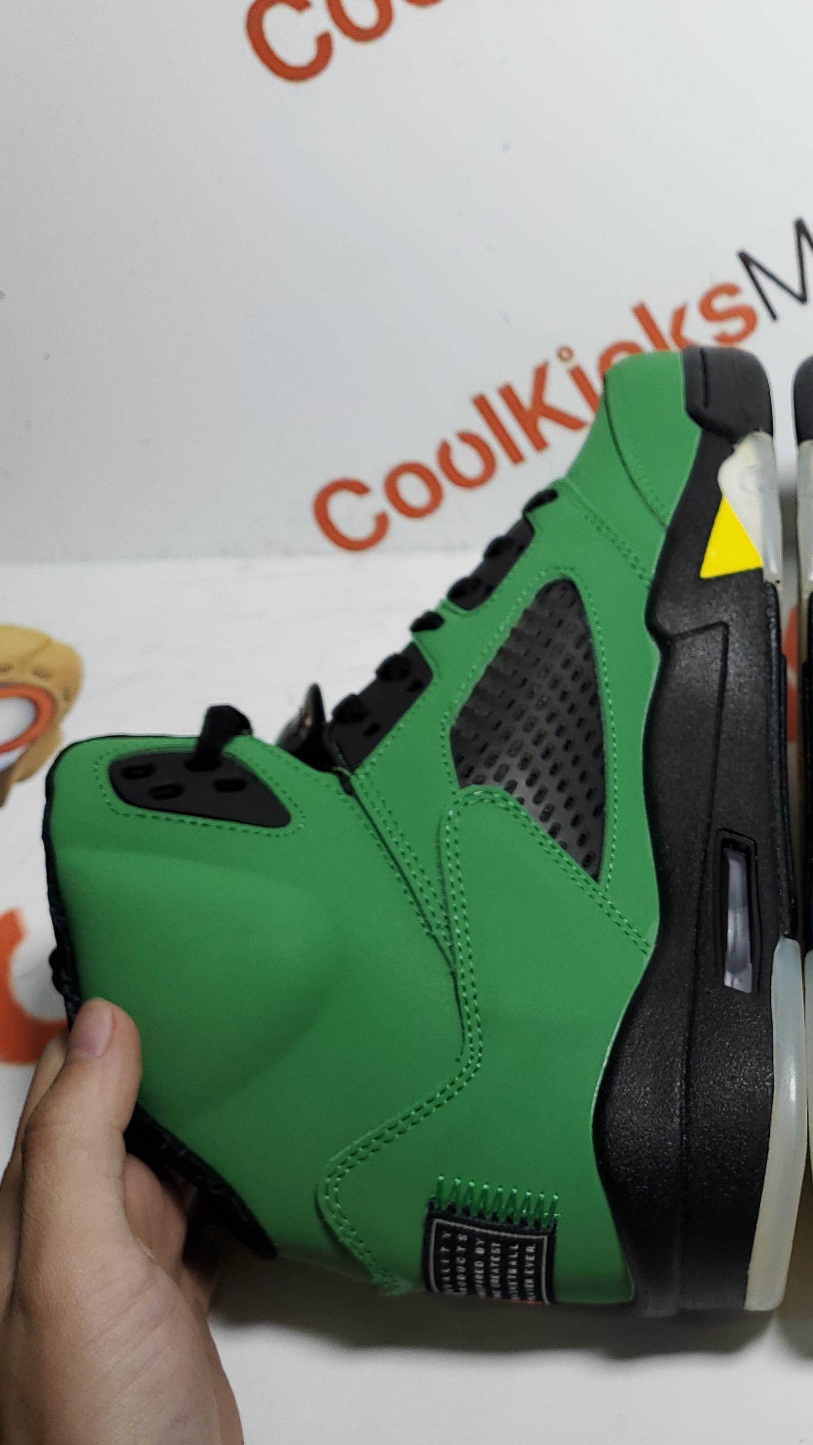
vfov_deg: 52.8
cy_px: 724
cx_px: 906
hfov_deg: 28.2
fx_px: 1456
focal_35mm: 38
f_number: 1.5
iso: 50
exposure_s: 1/461
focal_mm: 4.3
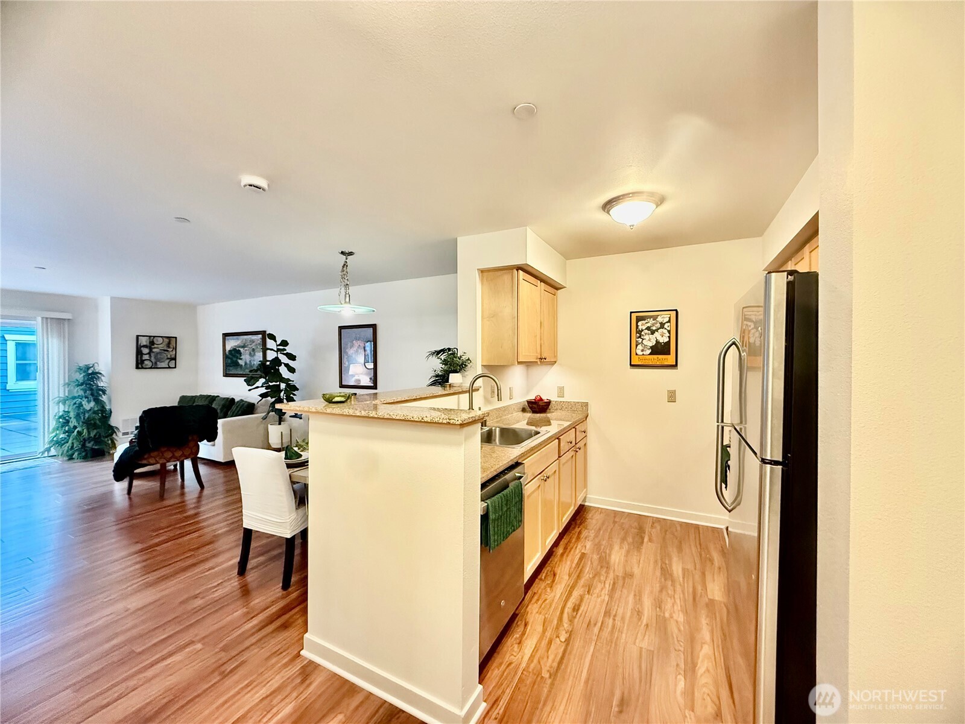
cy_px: 362
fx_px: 390
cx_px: 482
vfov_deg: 85.7
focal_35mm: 14
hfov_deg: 102.1
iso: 1000
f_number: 2.2
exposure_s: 1/60
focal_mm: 2.22
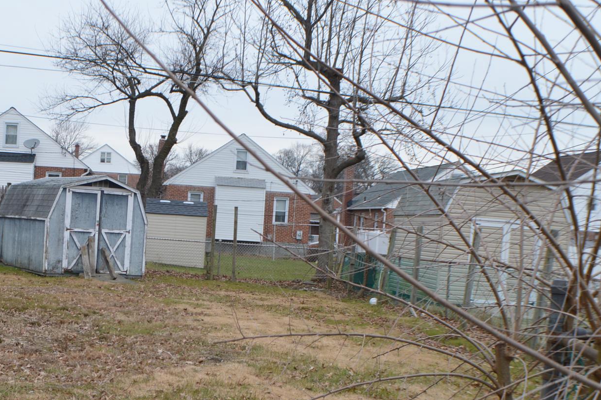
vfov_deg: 20.8
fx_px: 1085
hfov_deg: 30.2
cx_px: 123
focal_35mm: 65
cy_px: 293
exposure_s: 1/125
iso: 250
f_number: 5.6
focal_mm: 26
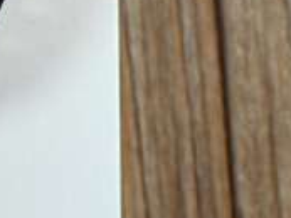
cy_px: -140
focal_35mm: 233
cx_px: -261
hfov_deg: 8.1
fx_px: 1962
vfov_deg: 6.3
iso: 200
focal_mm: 35
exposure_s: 1/100
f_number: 5
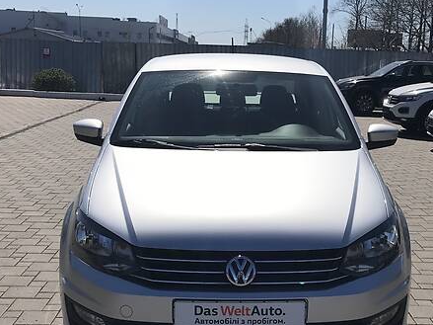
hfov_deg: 37.3
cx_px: 261
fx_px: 638
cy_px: 245
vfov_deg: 28.1
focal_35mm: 51
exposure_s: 1/5988
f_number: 1.8
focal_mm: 4
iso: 25
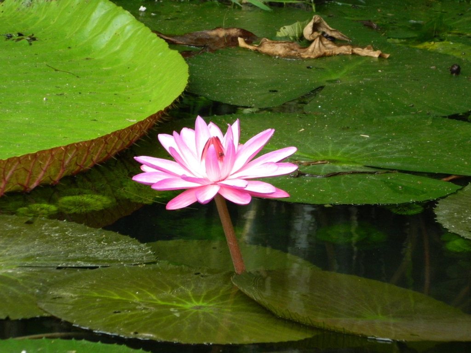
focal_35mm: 332
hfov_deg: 6.0
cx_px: 236
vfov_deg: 4.5
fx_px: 4517
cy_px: 176
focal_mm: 59.7
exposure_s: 1/50
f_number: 5.6
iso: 400
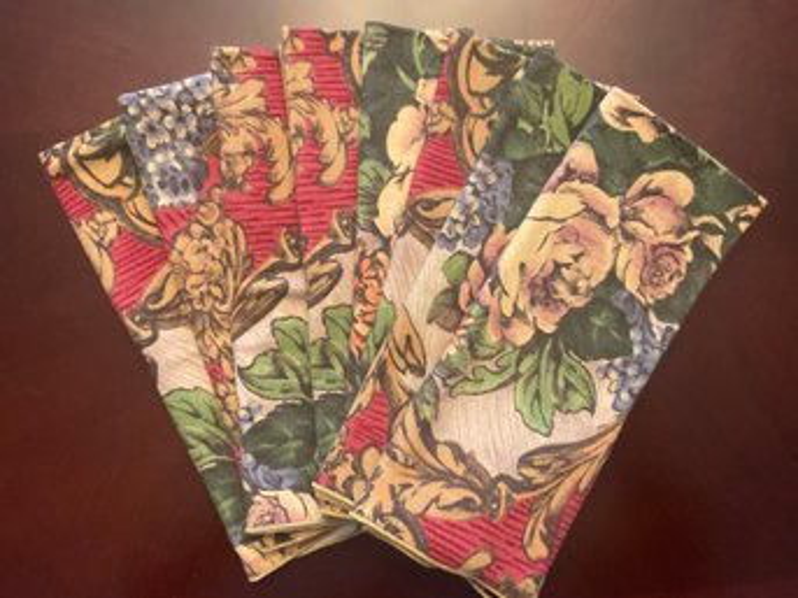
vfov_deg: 48.2
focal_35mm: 29
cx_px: 399
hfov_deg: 61.7
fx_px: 668
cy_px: 299
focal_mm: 3
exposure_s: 1/40
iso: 320
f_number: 1.8
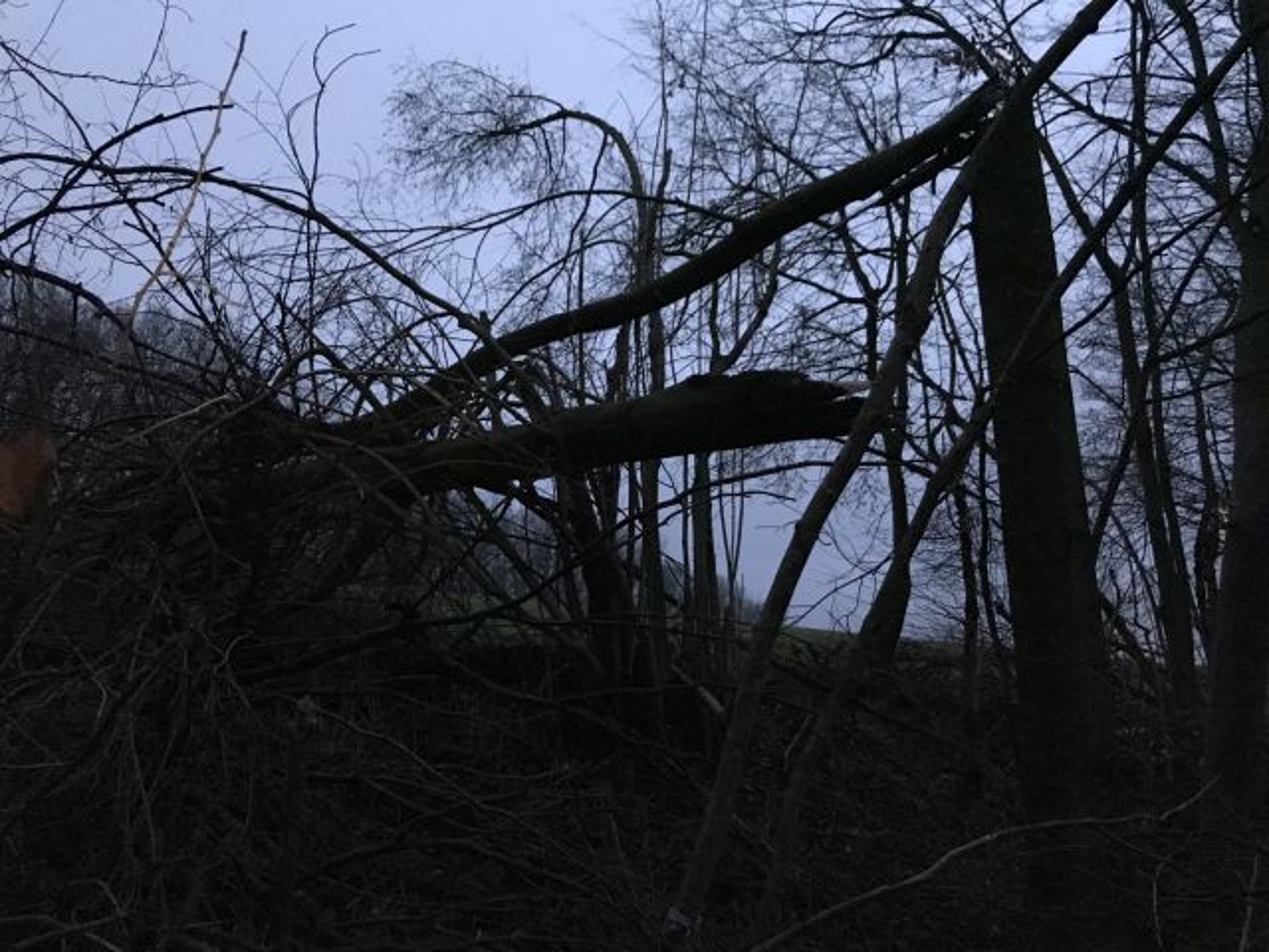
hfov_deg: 63.4
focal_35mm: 28
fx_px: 1026
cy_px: 476
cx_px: 634
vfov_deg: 49.7
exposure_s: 1/4
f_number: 1.8
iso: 250
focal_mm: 3.99
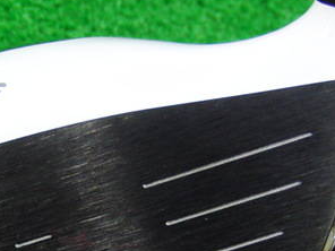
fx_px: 774
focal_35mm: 80
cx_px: 68
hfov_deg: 24.0
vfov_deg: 17.9
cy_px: 263
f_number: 3.6
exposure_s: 1/30
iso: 400
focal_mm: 6.42
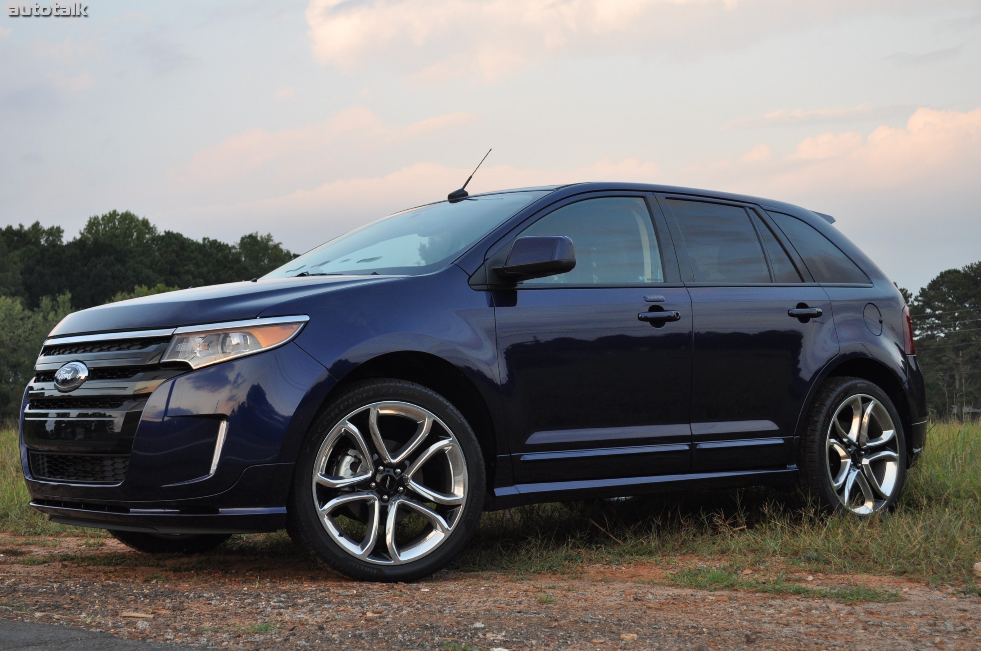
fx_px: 1470
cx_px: 490
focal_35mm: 54
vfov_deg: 25.0
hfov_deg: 36.9
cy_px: 326
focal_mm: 36
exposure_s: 1/125
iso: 400
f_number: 5.6
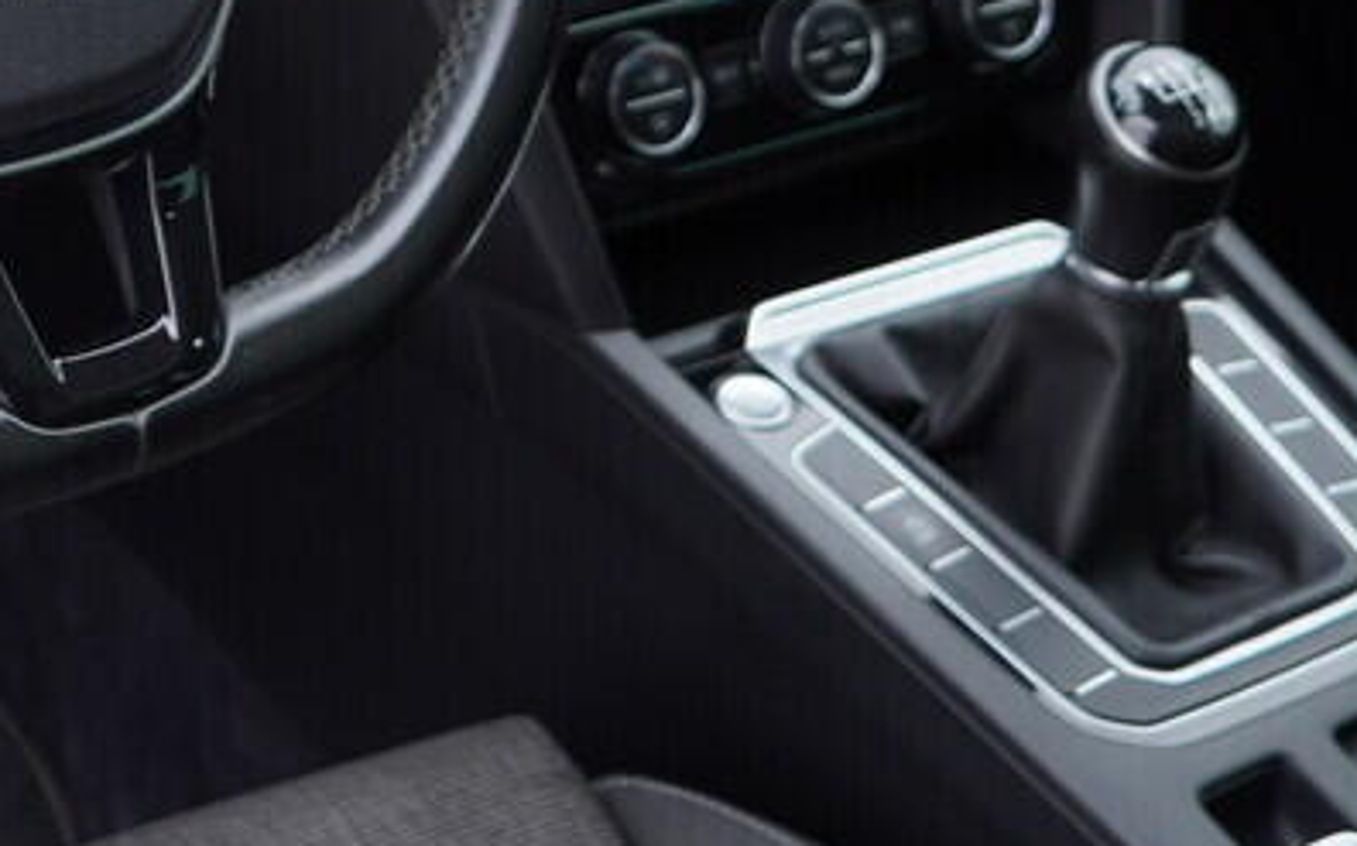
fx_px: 3511
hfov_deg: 21.1
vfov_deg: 13.2
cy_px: -303
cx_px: -31
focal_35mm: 95
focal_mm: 24
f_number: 3.2
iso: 125
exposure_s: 1/50
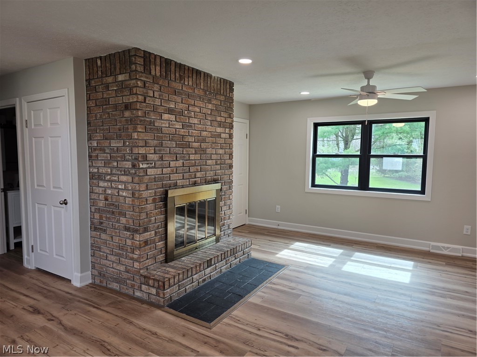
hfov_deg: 73.9
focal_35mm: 23
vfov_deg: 58.9
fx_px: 317
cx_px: 238
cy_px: 178
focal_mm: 6.3
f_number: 1.7
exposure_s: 1/120
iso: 50
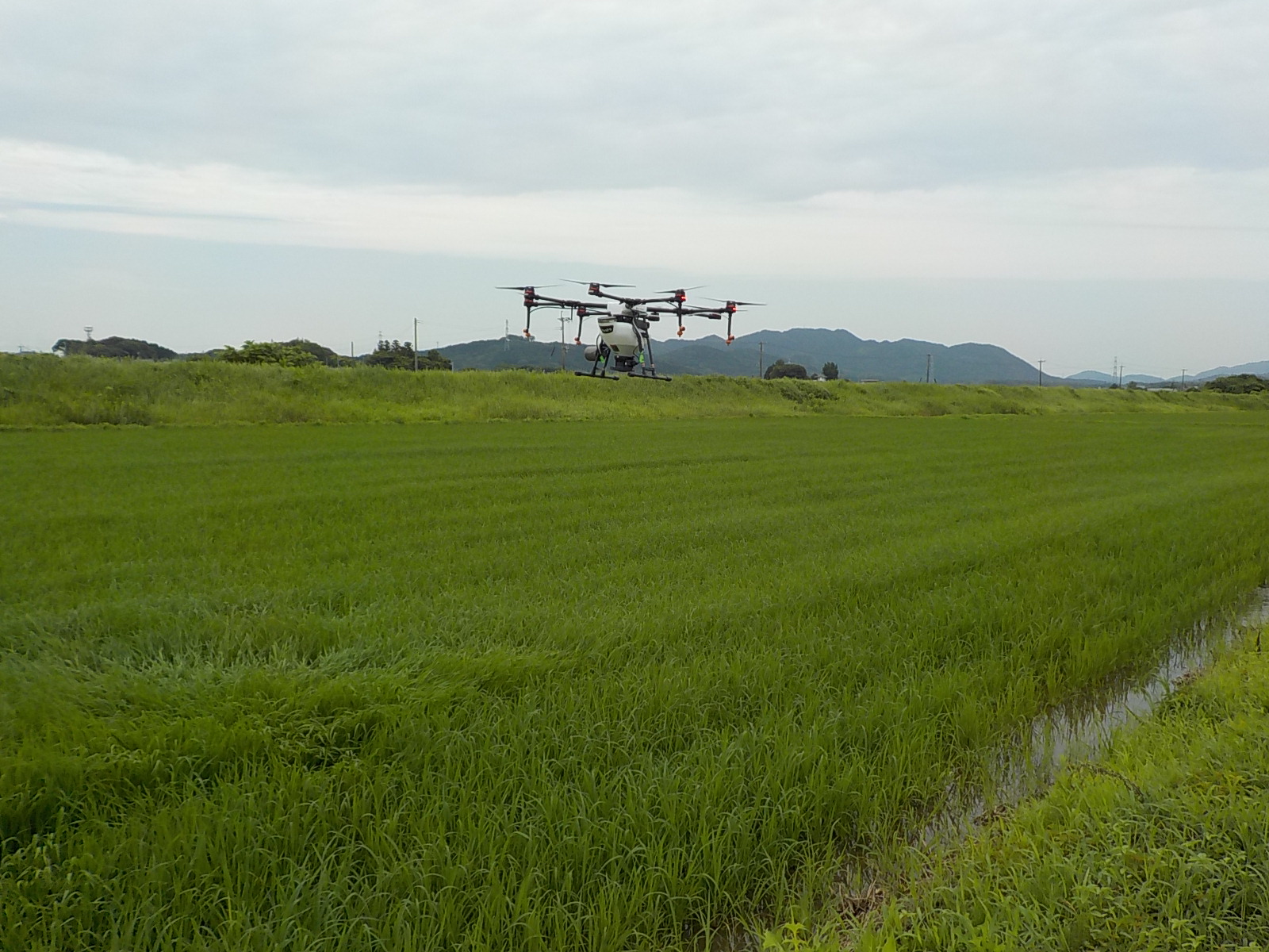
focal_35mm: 30
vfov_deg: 46.8
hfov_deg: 60.0
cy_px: 476
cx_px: 634
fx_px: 1100
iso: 125
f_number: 3.3
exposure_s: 1/1250
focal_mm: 4.1
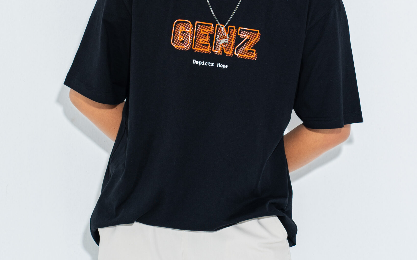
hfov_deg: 10.7
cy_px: 46
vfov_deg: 6.7
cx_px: 209
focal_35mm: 195
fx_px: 2216
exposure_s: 1/250
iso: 100
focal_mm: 85
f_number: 5.6
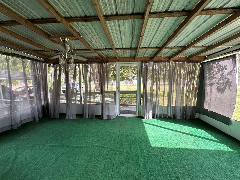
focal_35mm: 14
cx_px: 120
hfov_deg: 102.1
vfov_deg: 85.7
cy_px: 90
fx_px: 97
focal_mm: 2.22
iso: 50
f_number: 2.2
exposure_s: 1/99
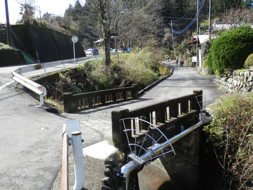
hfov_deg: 55.4
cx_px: 126
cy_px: 95
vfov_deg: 42.9
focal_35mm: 33
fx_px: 241
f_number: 3.4
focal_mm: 6
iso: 80
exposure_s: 1/250
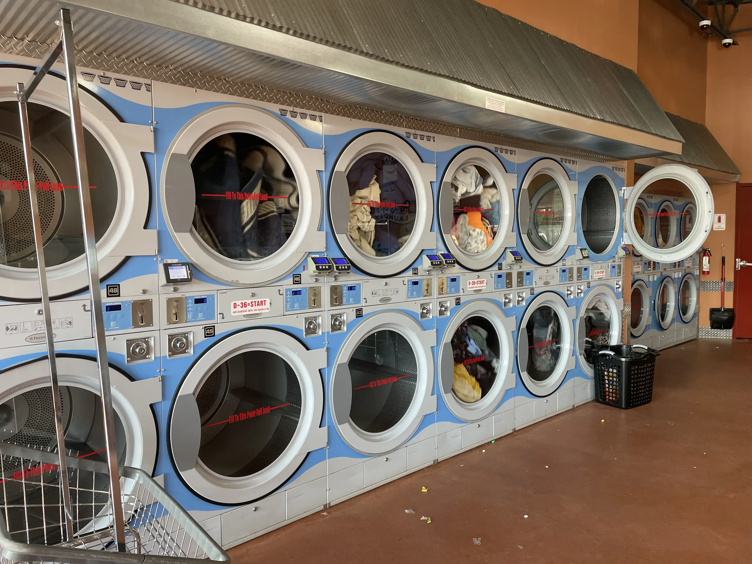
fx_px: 565
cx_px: 376
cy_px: 282
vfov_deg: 53.1
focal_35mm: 26
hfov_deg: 67.3
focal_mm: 4.2
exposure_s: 1/60
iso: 80
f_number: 1.6
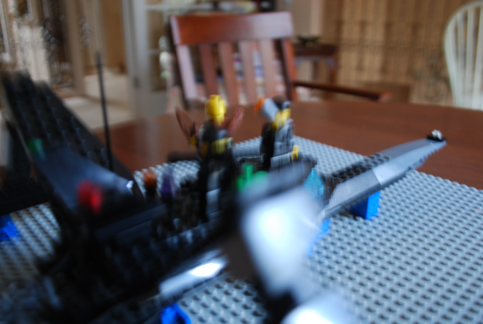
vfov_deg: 40.1
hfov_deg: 57.2
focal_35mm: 33
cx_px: 242
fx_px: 443
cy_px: 162
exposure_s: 1/10
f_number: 4
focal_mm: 22
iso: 400
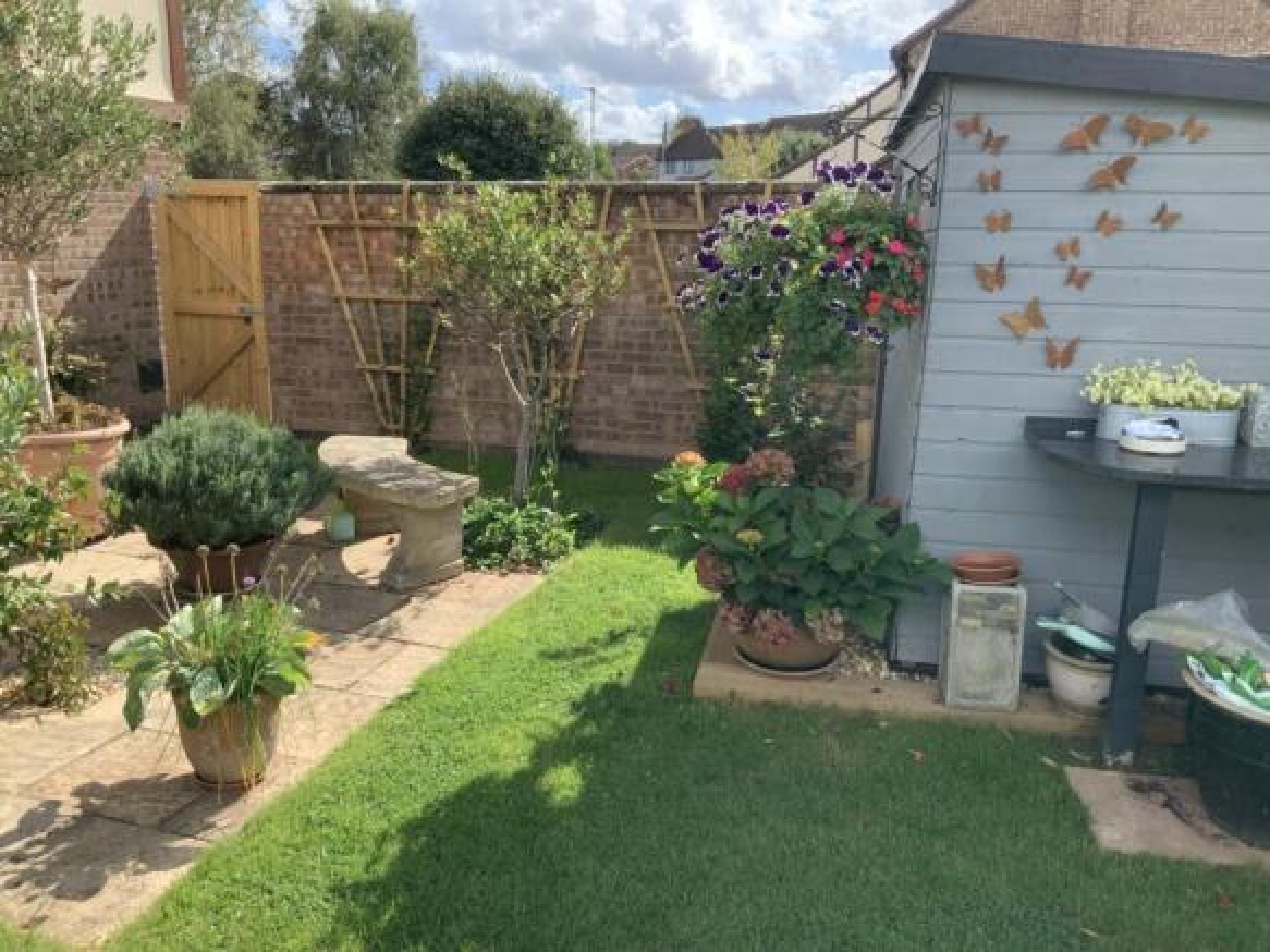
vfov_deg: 48.2
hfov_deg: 61.7
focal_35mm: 29
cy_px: 476
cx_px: 635
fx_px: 1064
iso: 16
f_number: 1.8
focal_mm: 3
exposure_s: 1/739
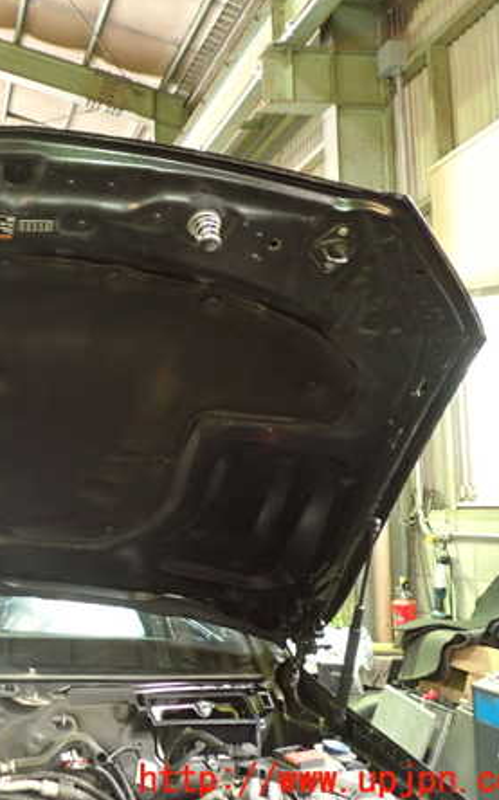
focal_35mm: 43
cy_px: 398
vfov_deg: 46.2
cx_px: 5
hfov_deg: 28.1
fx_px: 937
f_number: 2.3
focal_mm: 5.4
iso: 800
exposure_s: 1/25
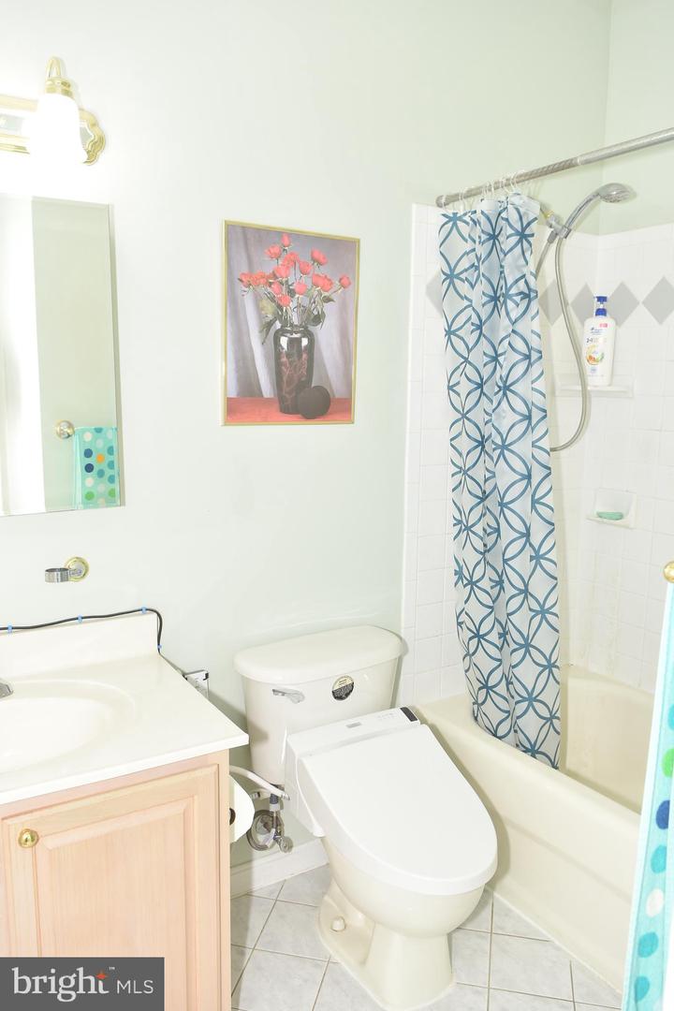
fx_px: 758
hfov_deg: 47.9
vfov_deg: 67.4
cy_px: 506
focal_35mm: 27
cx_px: 337
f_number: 5
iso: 200
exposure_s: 1/60
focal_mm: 18
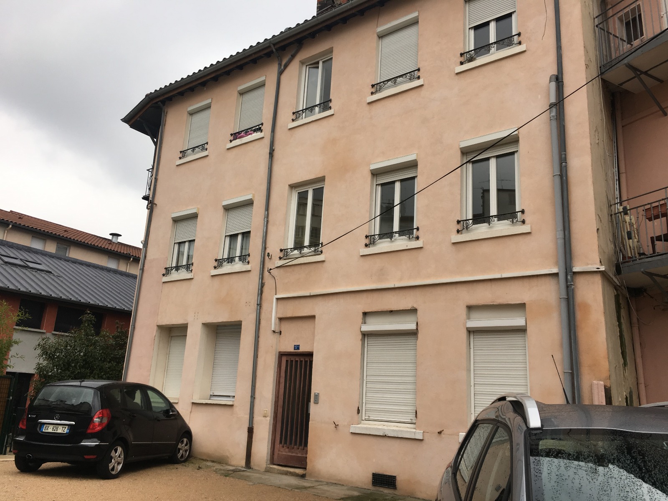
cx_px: 334
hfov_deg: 61.7
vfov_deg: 48.2
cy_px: 250
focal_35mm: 29
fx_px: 560
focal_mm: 4.15
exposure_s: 1/185
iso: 25
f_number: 2.2
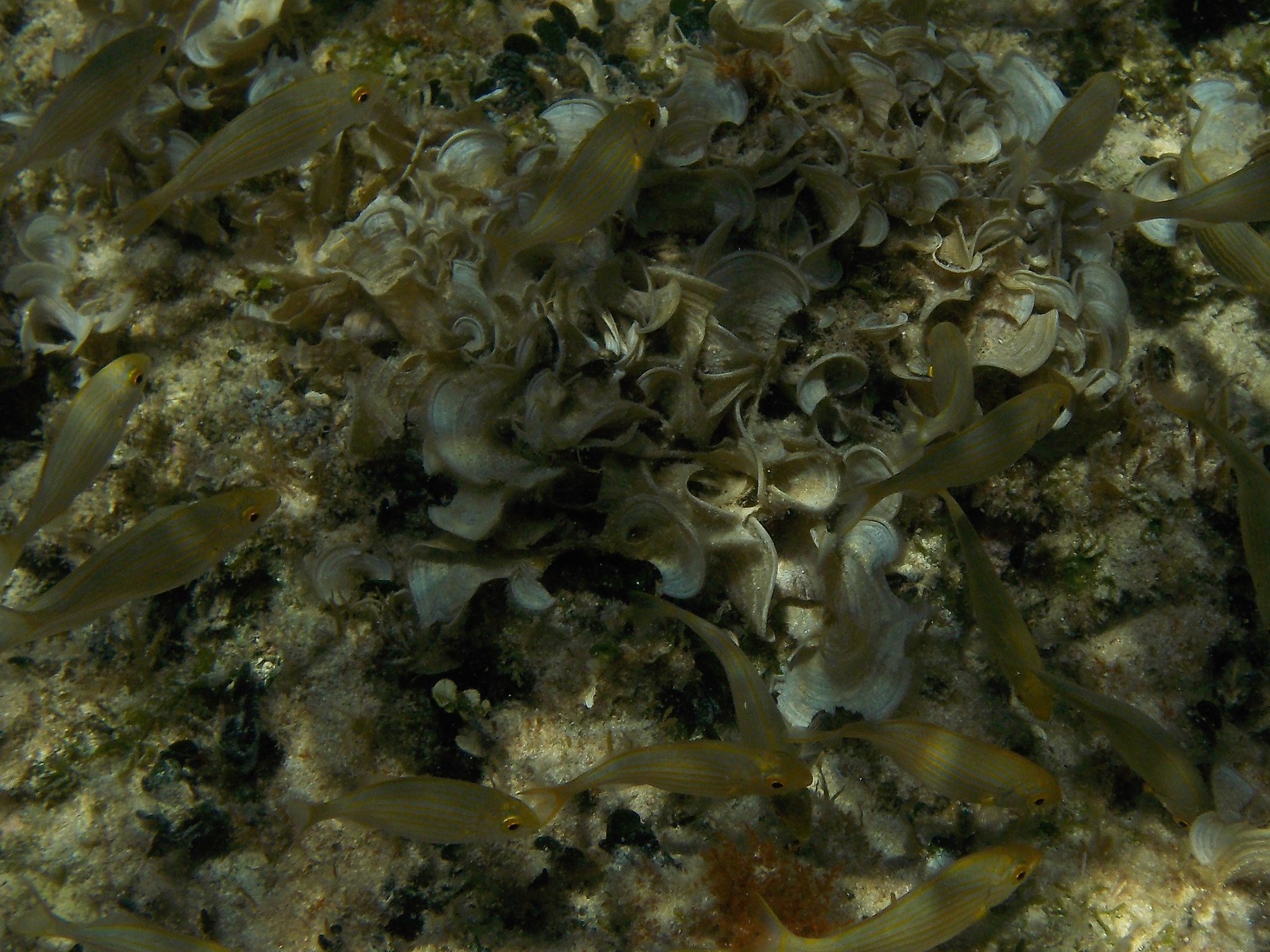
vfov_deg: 24.8
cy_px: 532
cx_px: 795
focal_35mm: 59
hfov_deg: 32.5
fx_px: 2164
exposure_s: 1/1000
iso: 80
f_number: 4.2
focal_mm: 6.4
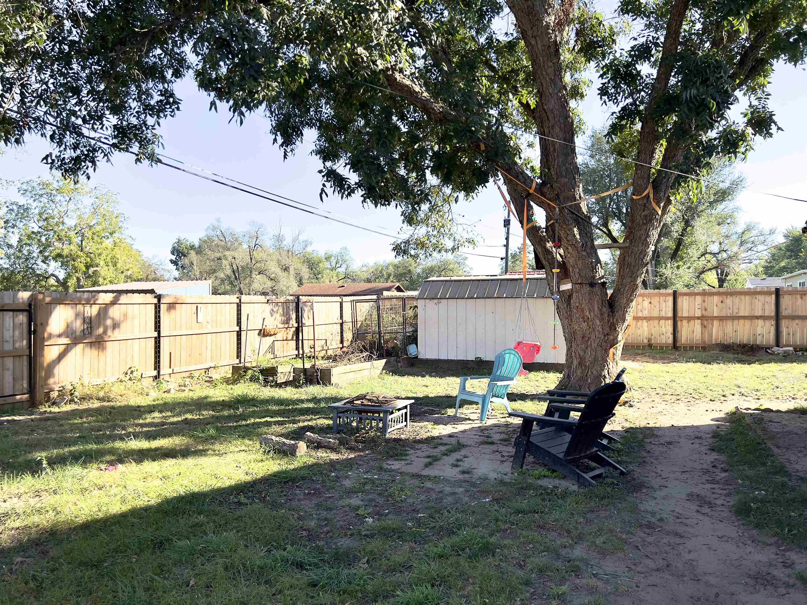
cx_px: 404
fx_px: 606
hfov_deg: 67.3
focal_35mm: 26
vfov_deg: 53.1
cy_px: 302
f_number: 1.5
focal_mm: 5.7
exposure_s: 1/1779
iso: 50
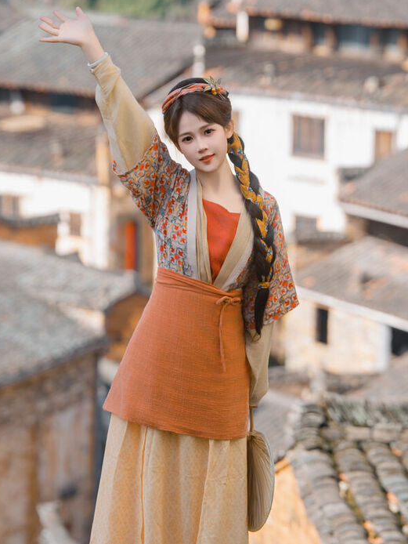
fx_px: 2466
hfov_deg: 9.5
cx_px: 255
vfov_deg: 12.6
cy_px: 272
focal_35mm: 157
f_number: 3.5
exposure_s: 1/400
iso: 125
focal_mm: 108
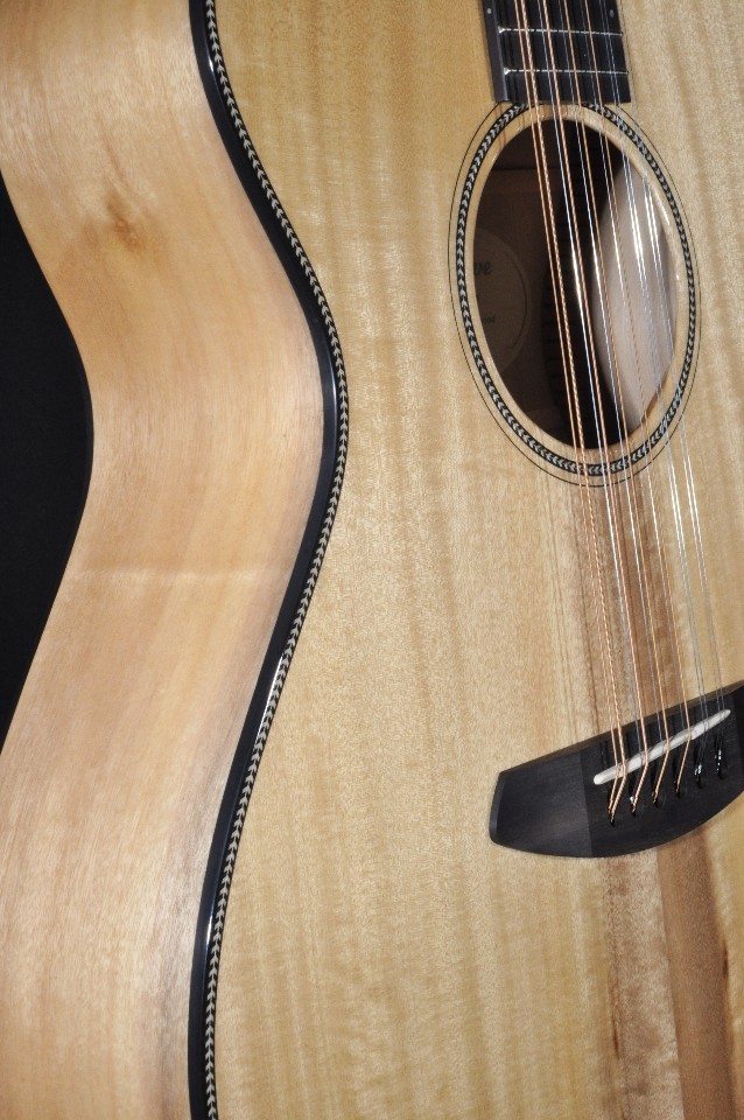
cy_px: 560
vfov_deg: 27.0
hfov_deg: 18.1
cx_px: 372
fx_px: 2330
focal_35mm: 75
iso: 800
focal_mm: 50
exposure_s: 1/160
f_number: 16
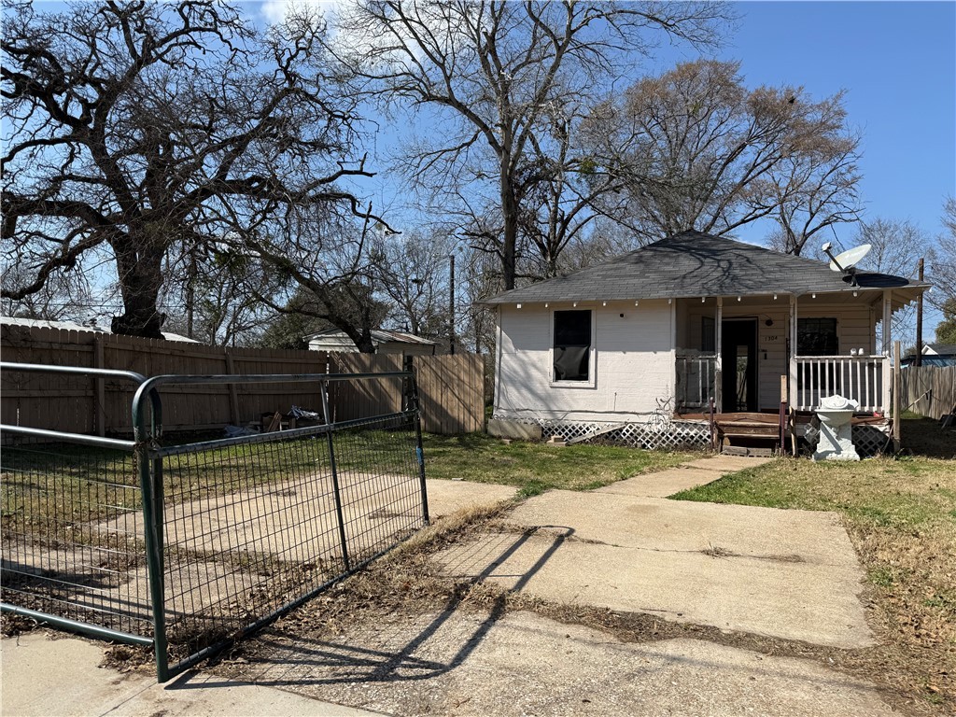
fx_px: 663
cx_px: 478
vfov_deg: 56.8
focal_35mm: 24
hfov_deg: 71.6
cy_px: 358
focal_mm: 6.76
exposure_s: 1/5319
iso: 80
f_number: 1.78
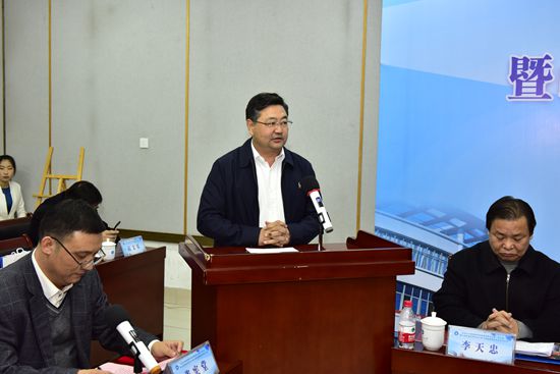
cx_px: 280
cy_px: 187
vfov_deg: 31.9
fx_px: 653
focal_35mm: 42
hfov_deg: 46.4
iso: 1600
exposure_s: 1/60
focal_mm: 42
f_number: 7.1
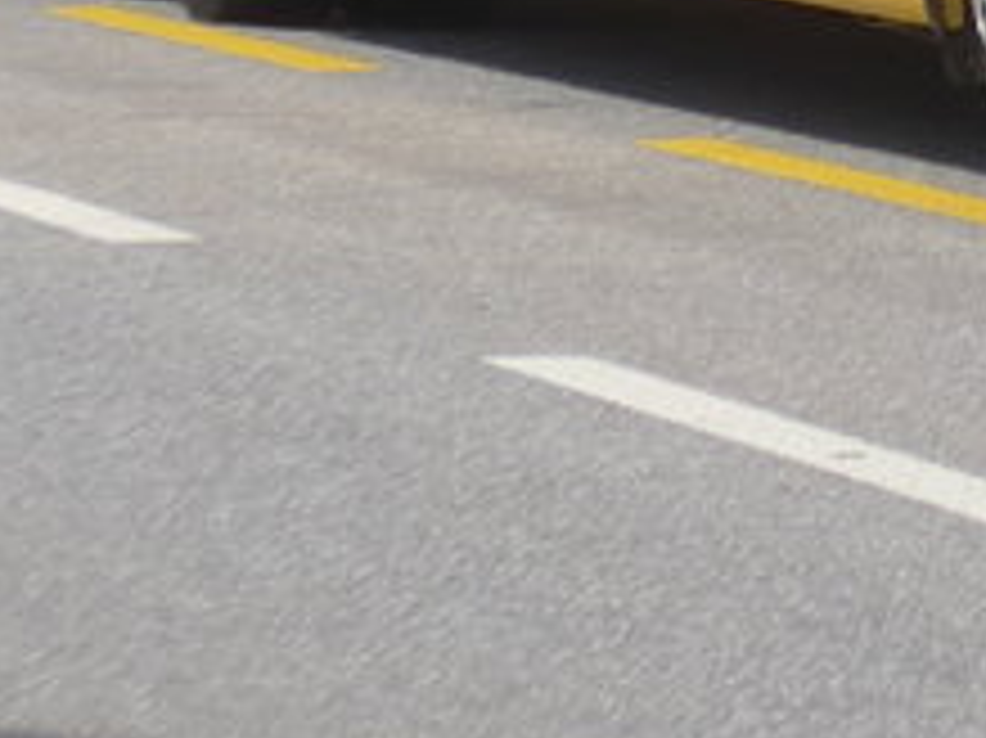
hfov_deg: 3.3
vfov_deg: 2.4
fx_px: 17166
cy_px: -963
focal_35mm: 603
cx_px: 1895
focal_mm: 21.6
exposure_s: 1/640
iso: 80
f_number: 4.9
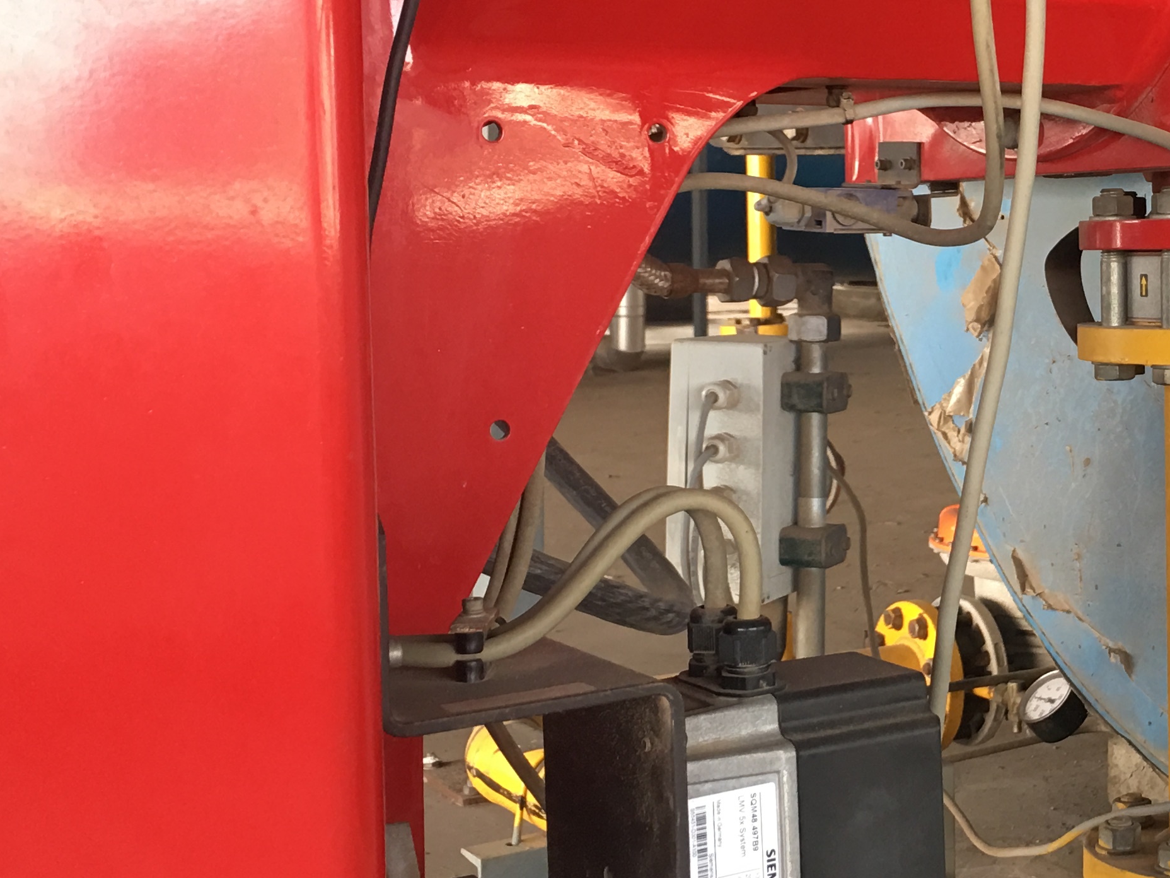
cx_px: 1118
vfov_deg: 23.2
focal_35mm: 63
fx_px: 2129
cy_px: 348
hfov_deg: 29.1
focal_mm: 4.15
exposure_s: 1/33
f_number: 2.2
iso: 50
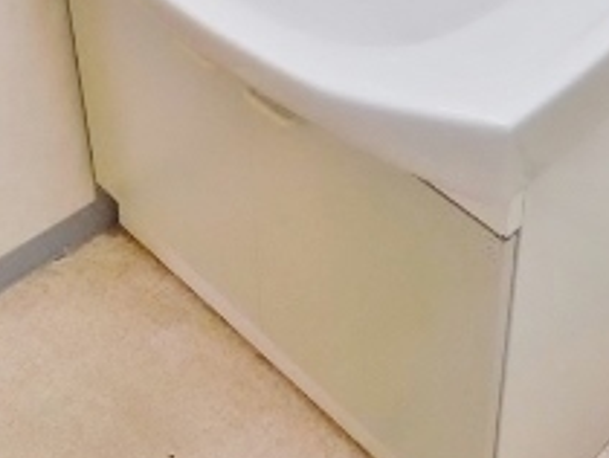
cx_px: 461
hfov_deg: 27.3
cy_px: -151
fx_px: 1233
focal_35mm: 70
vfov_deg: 19.3
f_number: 3
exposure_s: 1/30
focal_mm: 4
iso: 200
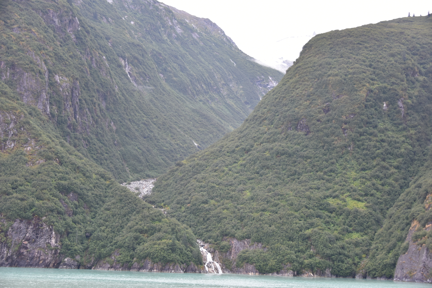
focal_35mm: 56
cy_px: 144
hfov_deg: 35.6
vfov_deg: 24.2
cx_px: 216
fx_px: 672
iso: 560
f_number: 4.5
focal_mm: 56
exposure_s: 1/125
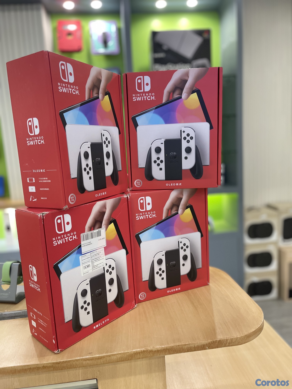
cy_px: 194
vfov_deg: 67.3
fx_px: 292
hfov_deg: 53.1
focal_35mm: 26
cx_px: 146
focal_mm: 5.1
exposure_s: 1/60
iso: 160
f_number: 1.6
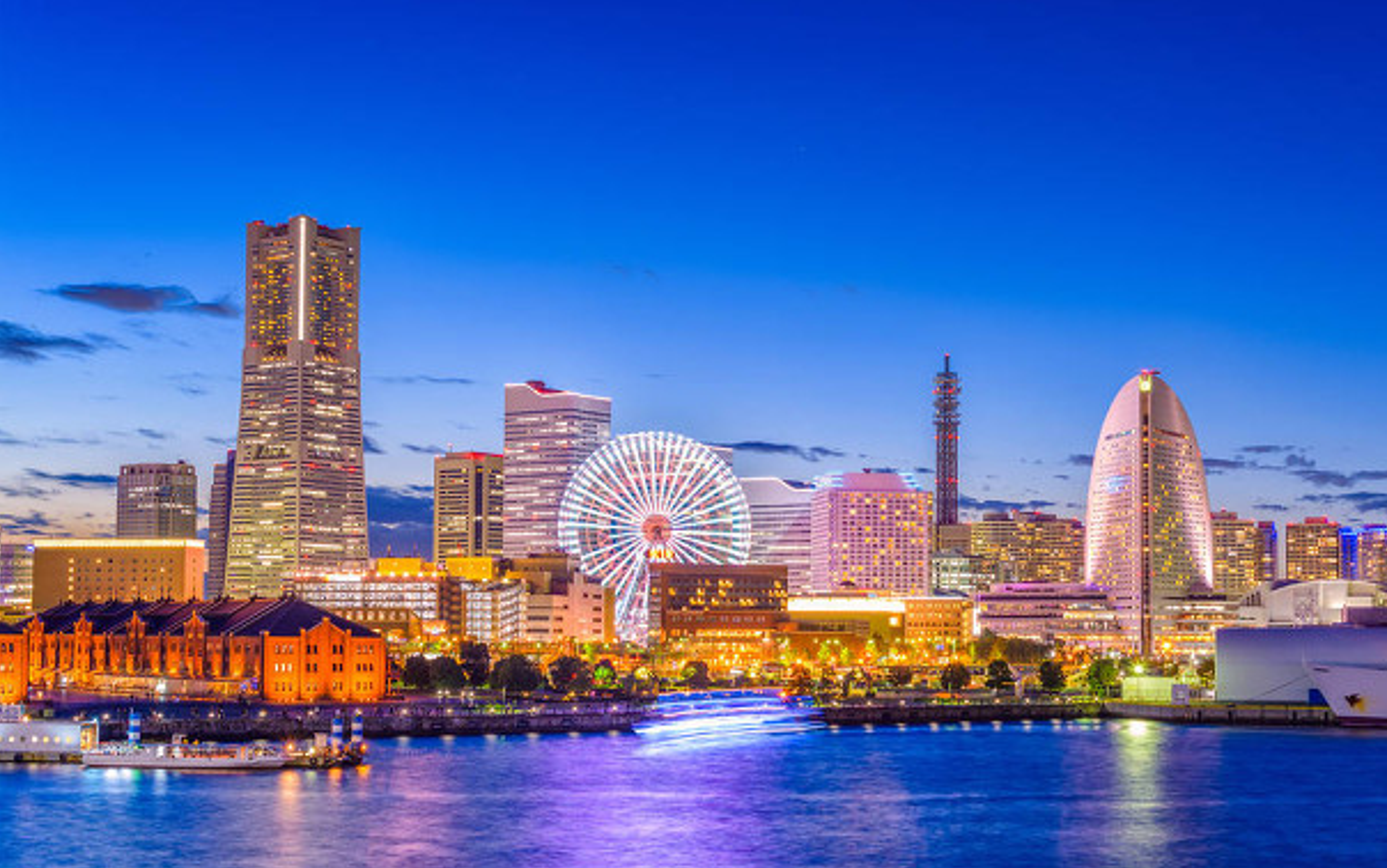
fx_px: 2042
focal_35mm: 54
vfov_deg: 24.0
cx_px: 733
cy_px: 414
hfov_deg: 37.5
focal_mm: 50
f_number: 5
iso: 100
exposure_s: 13
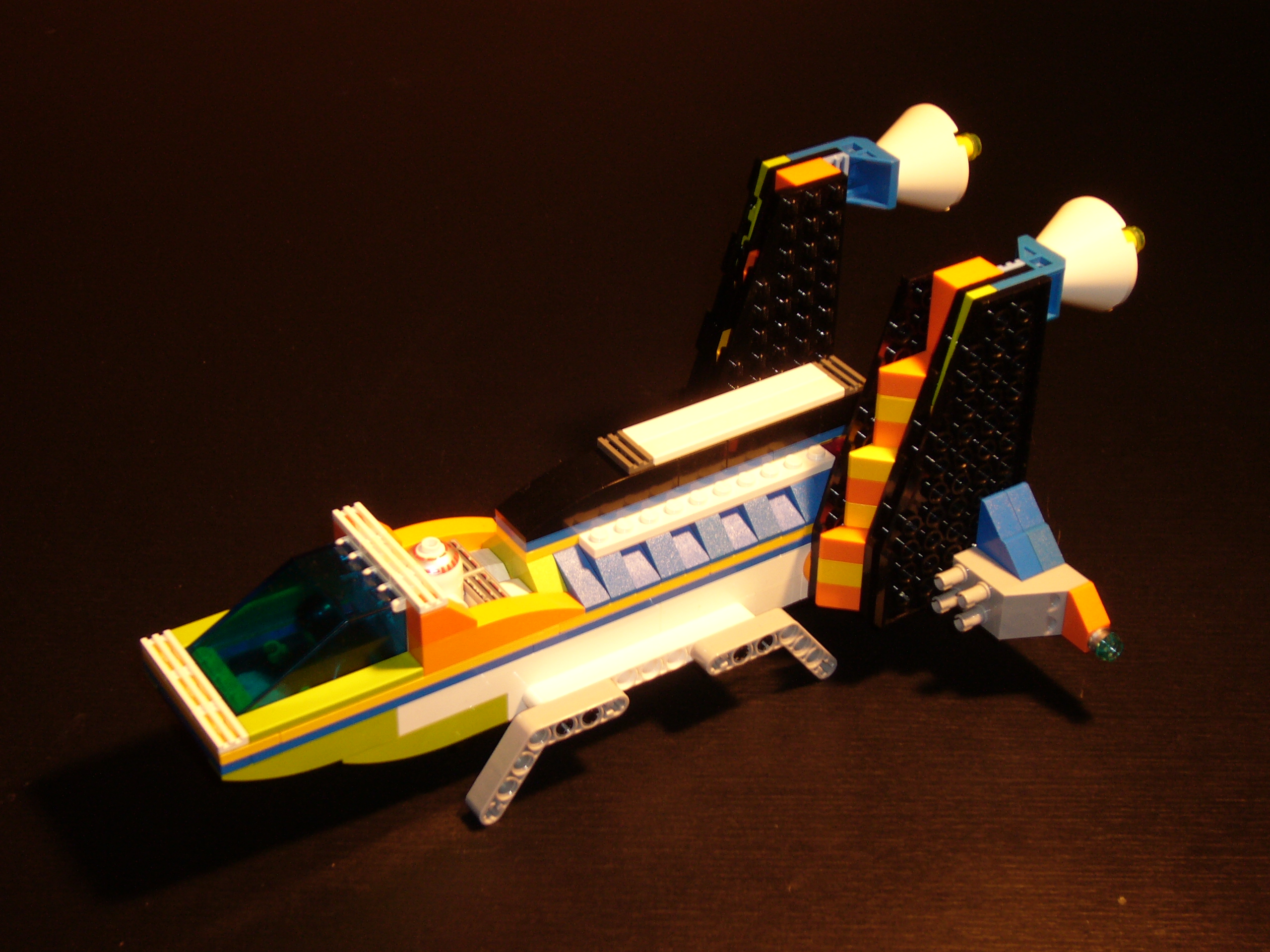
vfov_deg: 24.4
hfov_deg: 32.2
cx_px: 635
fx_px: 2201
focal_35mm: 60
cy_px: 476
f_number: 3.6
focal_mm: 9.9
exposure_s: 1/30
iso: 100
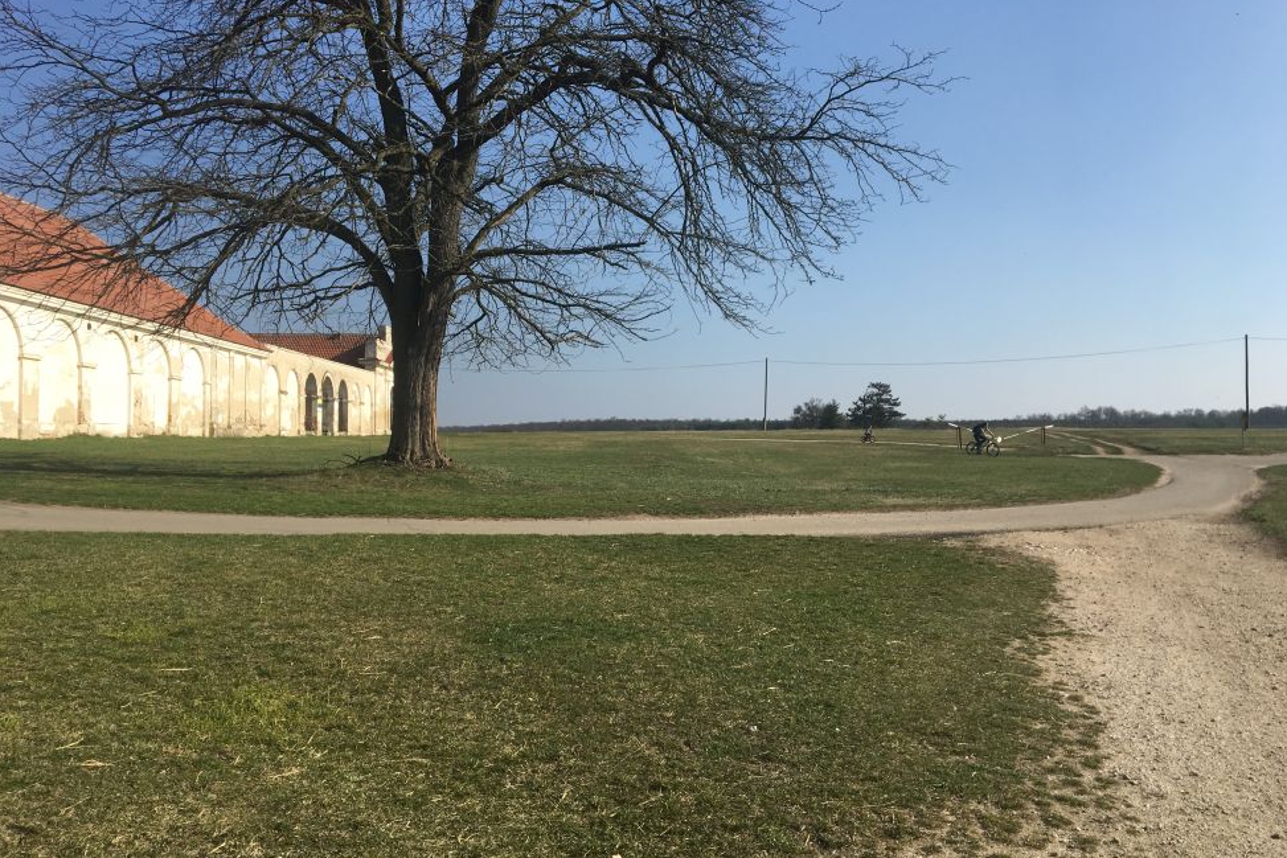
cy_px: 424
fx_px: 1108
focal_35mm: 31
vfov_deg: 42.3
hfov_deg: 60.3
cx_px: 653
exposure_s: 1/1748
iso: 25
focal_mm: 4.15
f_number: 2.2
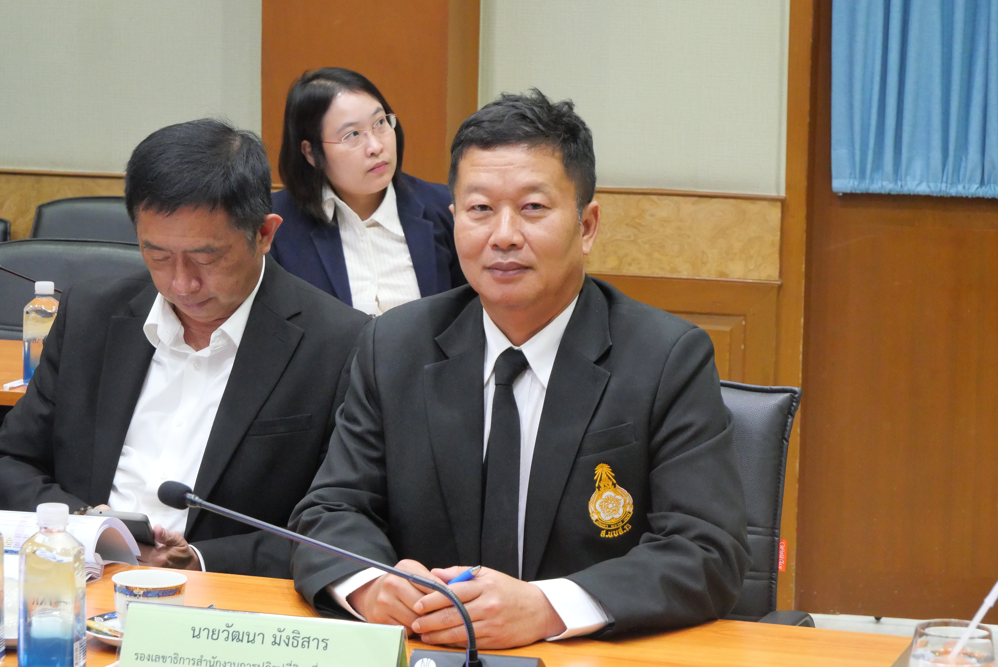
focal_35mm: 103
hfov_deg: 19.8
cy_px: 334
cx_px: 499
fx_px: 2857
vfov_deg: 13.3
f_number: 5.6
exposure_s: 1/50
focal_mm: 50
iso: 3200
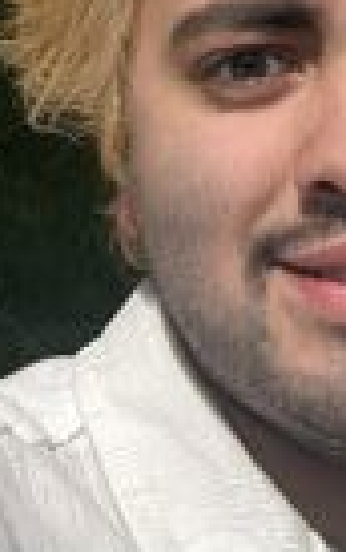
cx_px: 511
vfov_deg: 19.5
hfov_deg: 12.3
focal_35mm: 102
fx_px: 1534
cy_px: -60
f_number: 1.9
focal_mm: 2.69
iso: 25
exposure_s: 1/1585
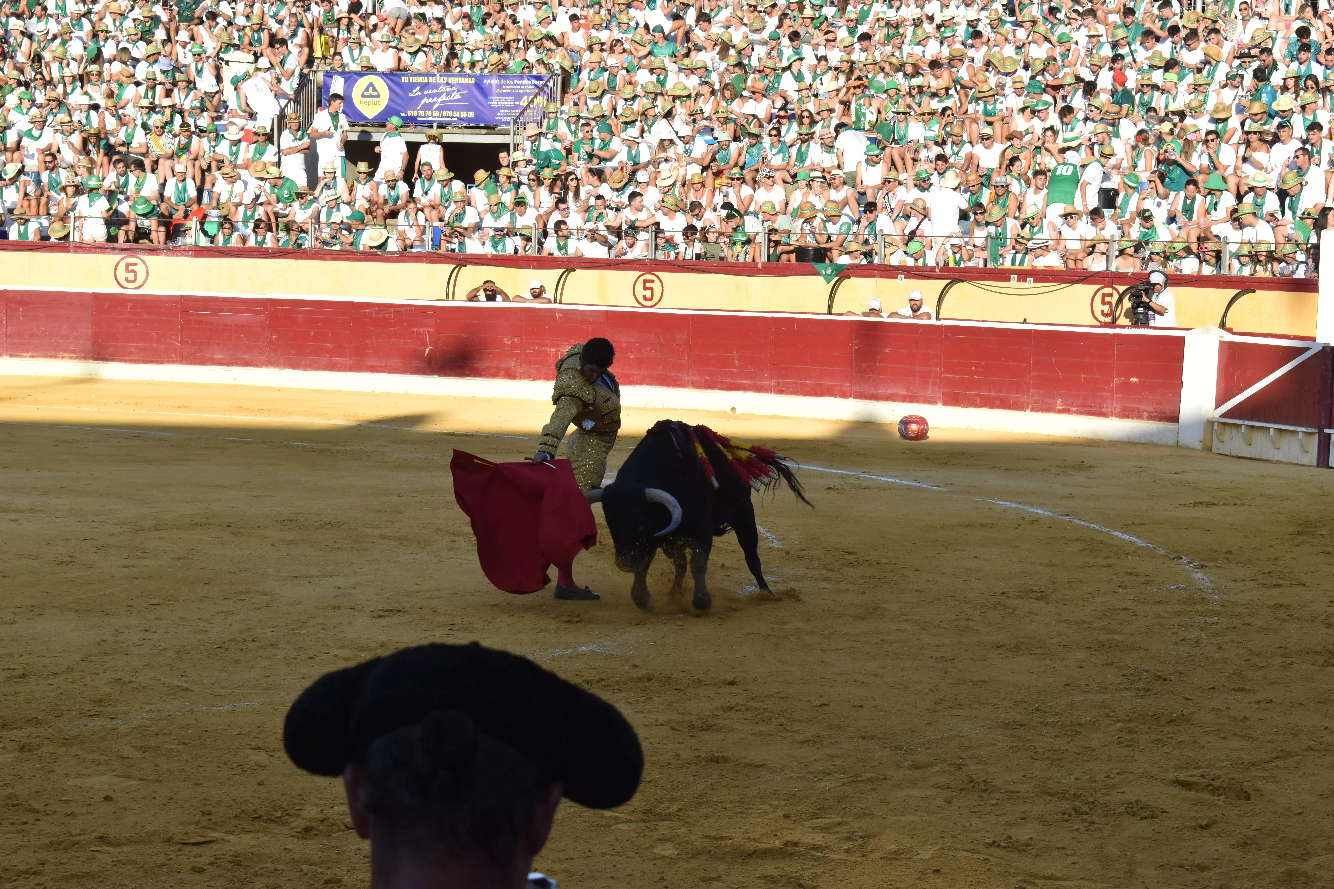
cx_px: 667
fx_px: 3057
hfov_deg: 24.6
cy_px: 444
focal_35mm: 82
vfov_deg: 16.6
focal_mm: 55
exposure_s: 1/400
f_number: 10
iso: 400
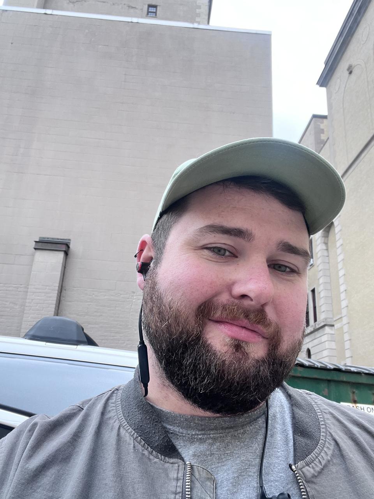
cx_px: 187
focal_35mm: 30
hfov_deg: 46.8
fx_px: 432
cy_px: 250
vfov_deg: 60.0
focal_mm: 2.71
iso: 50
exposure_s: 1/121
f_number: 2.2
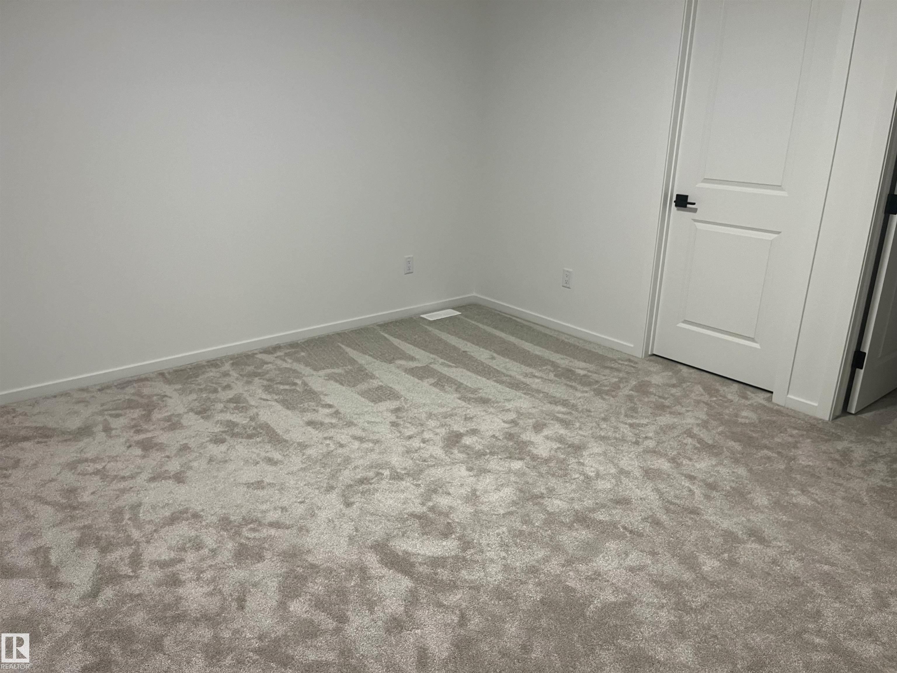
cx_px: 448
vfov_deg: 53.1
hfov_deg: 67.3
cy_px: 336
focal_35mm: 26
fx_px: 674
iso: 100
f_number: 1.6
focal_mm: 5.1
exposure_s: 1/60
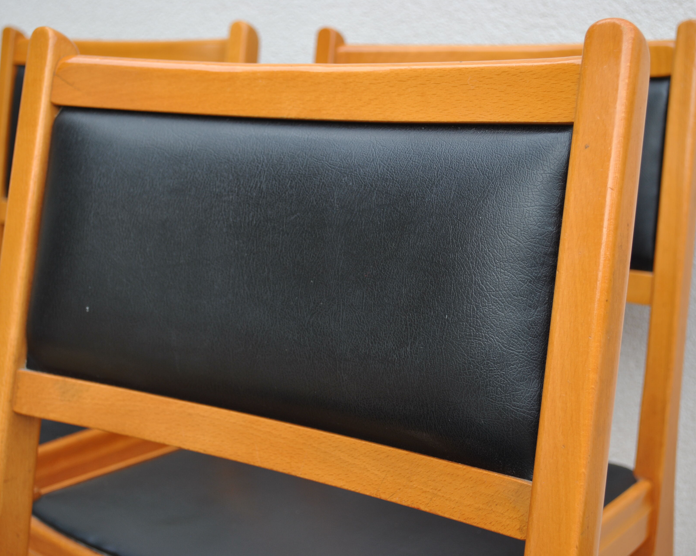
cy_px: 276
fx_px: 1227
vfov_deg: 25.6
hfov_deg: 31.7
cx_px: 345
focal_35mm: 60
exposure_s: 1/125
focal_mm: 35
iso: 110
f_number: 5.6
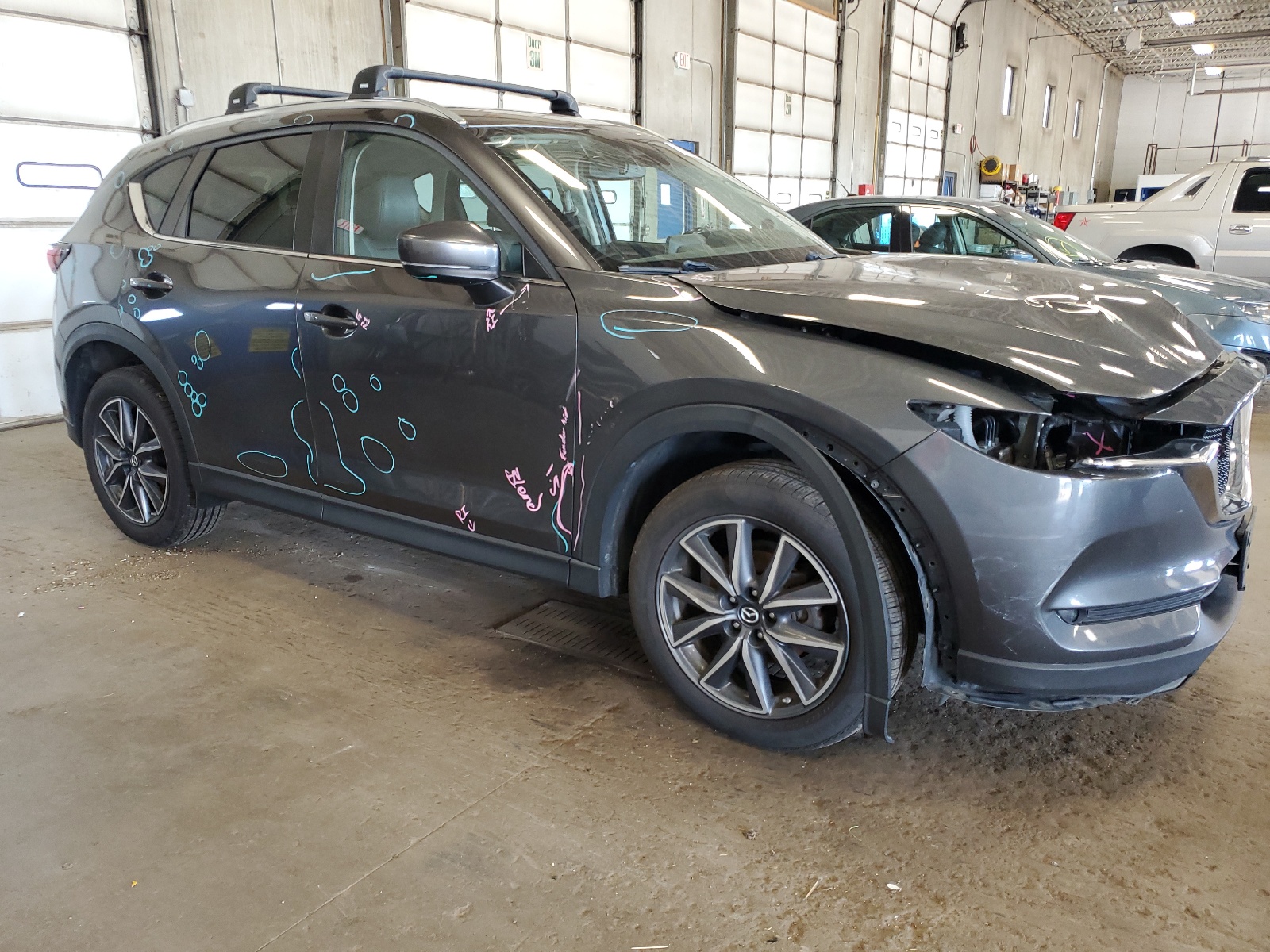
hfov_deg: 67.3
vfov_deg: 53.1
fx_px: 954
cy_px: 476
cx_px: 635
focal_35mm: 26
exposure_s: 1/60.2
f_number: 1.5
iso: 130
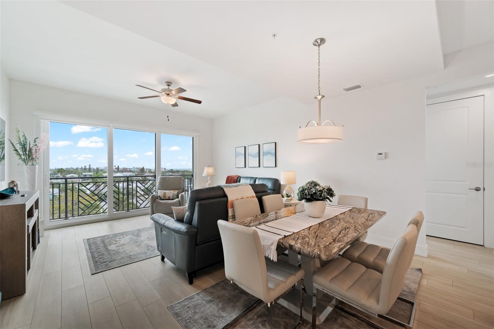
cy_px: 164
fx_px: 192
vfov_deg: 81.2
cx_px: 247
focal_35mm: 14
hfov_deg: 104.3
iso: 320
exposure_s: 1/8
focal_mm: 14
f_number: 7.1
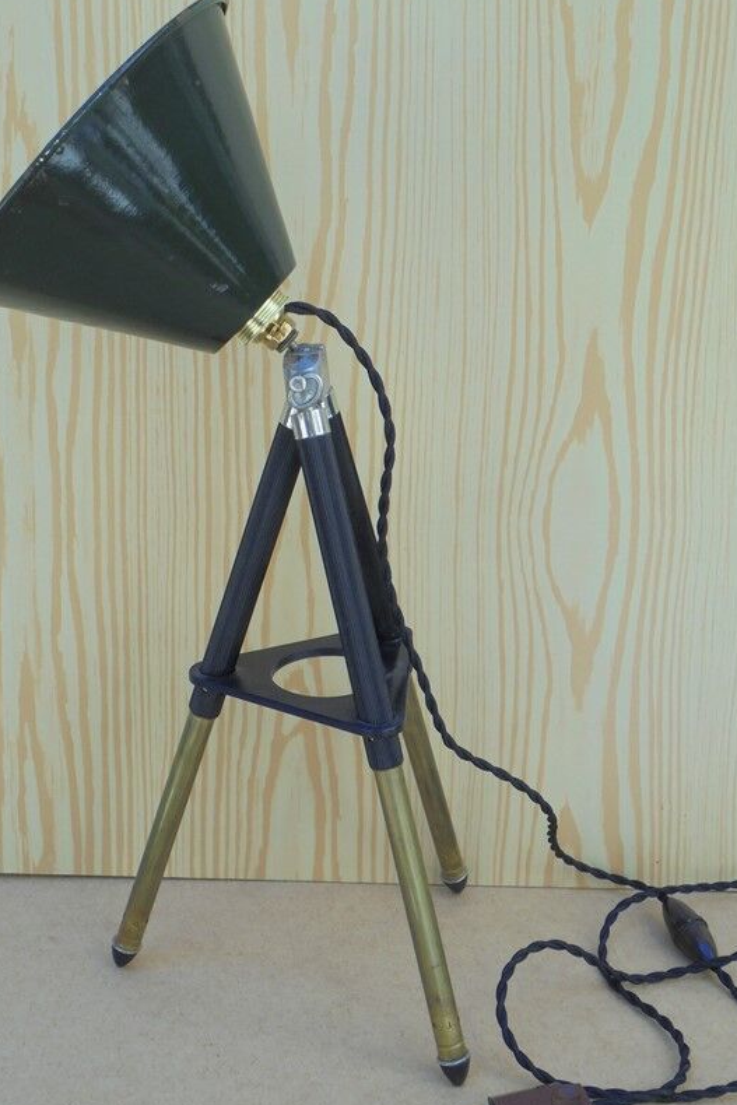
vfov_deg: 43.6
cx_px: 374
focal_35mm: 45
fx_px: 1381
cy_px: 566
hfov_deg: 29.9
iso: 100
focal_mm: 6.9
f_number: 4.2
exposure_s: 1/100
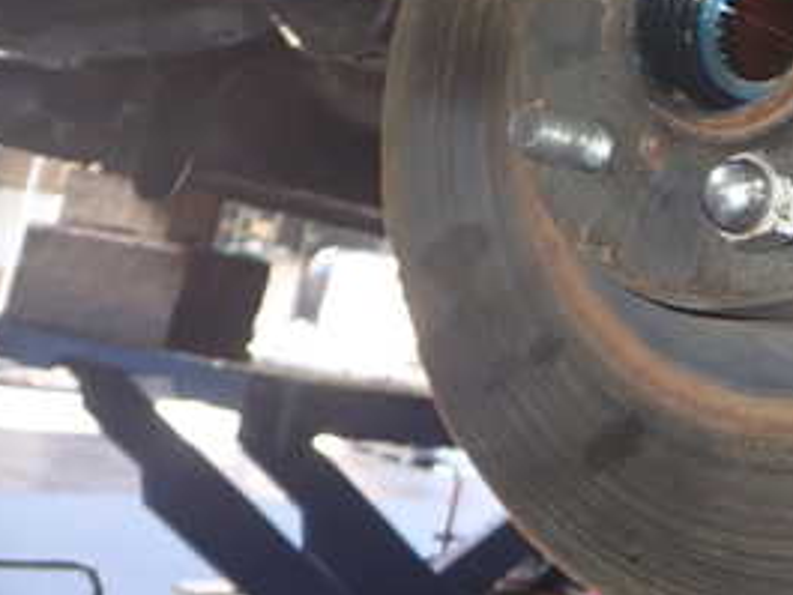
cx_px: 781
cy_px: 54
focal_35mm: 68
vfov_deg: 21.1
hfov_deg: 27.1
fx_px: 1558
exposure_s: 1/30
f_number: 2.3
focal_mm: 5.4
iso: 200
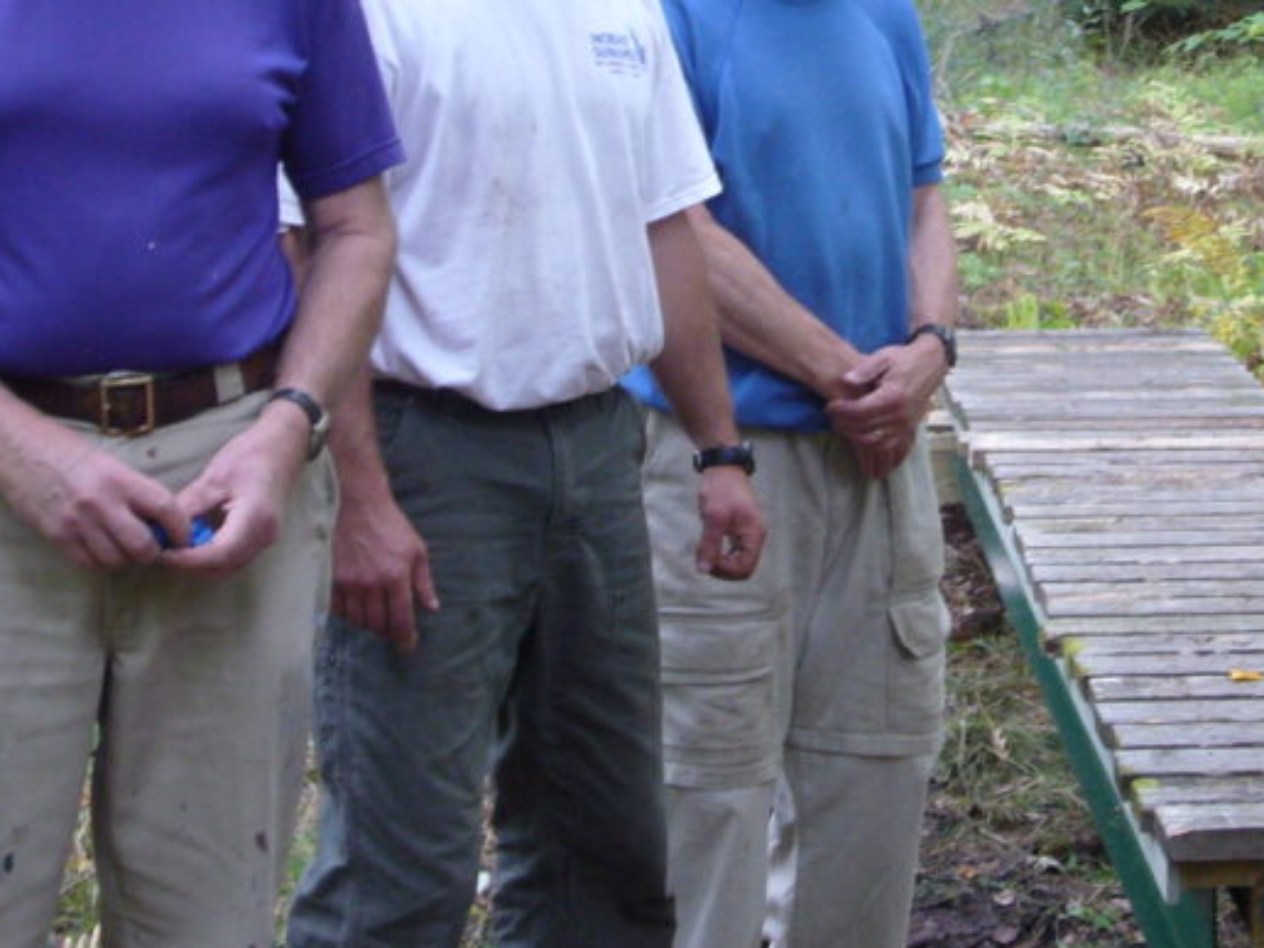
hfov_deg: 15.7
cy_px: 274
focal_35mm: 125
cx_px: 899
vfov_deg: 11.8
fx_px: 4564
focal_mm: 10.3
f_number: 4.1
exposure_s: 1/20
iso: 125
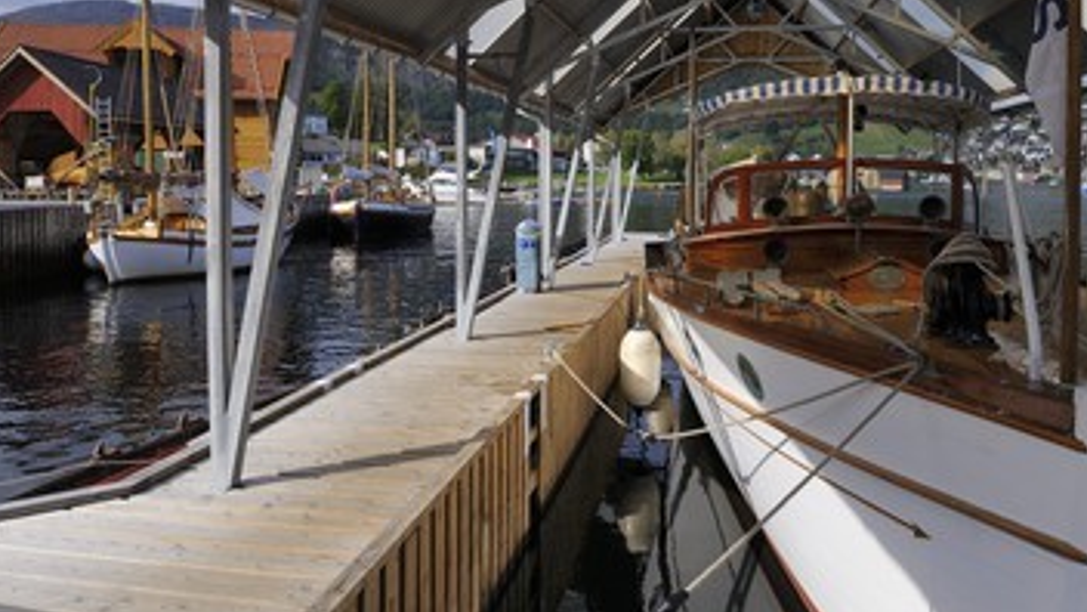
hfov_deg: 64.3
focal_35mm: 30
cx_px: 562
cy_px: 210
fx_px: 865
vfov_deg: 38.6
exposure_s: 1/160
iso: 200
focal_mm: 24
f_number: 13
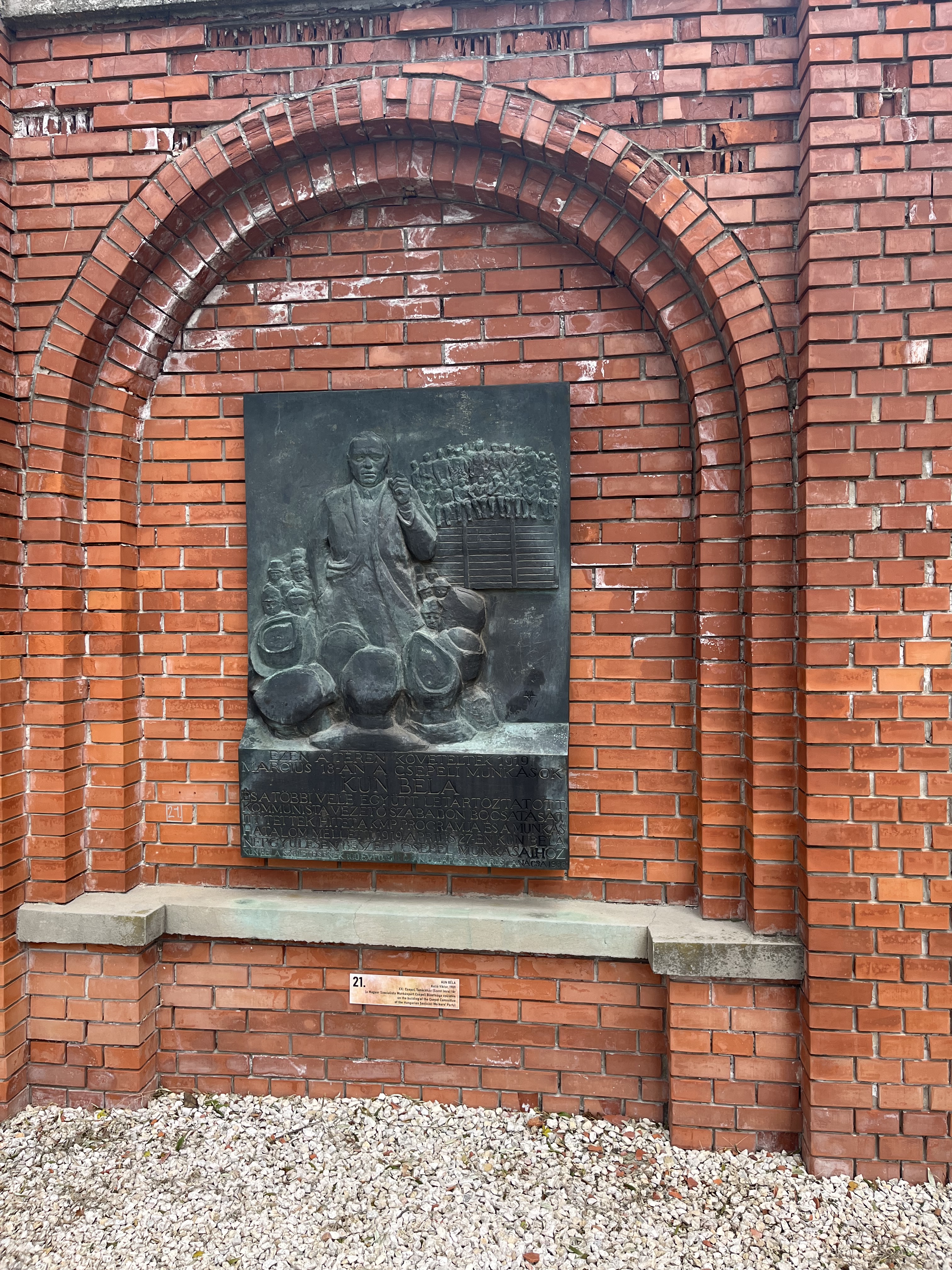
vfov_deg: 67.3
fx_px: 953
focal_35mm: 26
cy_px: 635
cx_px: 476
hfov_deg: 53.1
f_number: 1.6
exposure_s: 1/234
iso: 40
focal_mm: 5.1
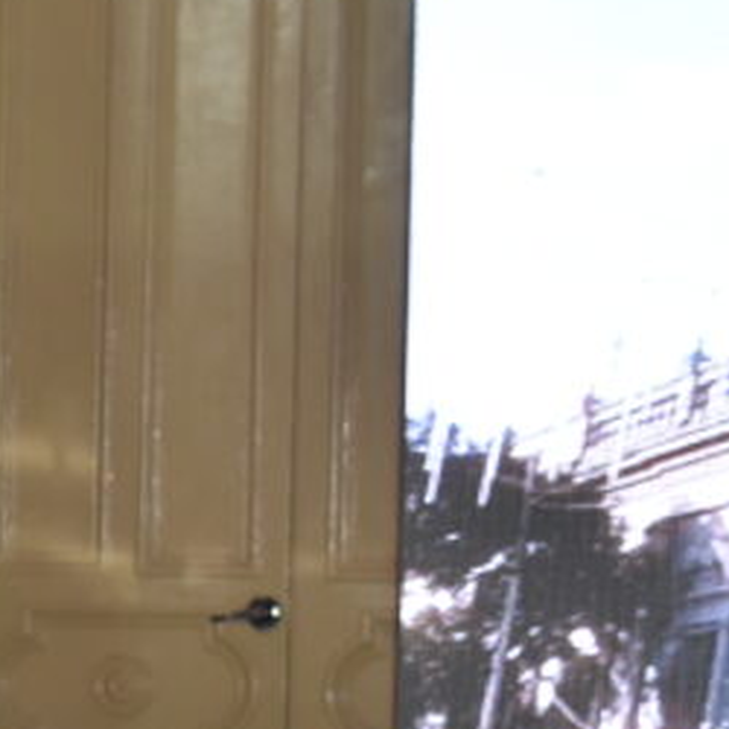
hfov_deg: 5.9
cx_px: -758
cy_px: 719
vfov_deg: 6.1
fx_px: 6856
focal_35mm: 288
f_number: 5.6
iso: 800
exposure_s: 1/60
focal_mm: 55
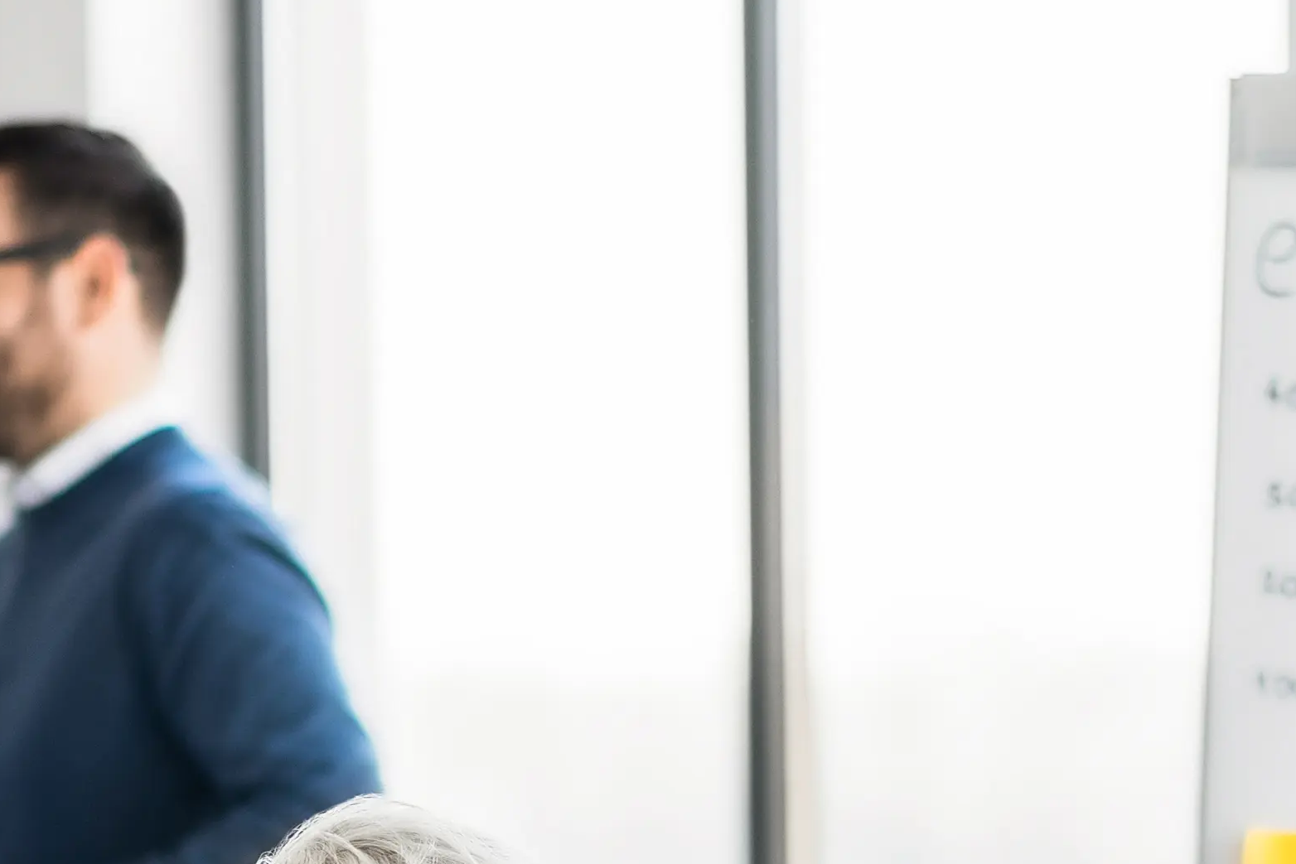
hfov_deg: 9.8
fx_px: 7596
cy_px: 1364
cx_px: 685
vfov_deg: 6.4
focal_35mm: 211
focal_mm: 55
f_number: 1.8
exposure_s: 1/320
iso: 100
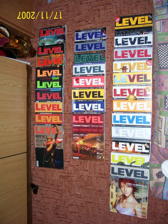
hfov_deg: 41.8
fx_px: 220
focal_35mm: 34
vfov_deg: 54.0
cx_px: 84
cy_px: 112
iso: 125
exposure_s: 1/60
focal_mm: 5.6
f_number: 2.7
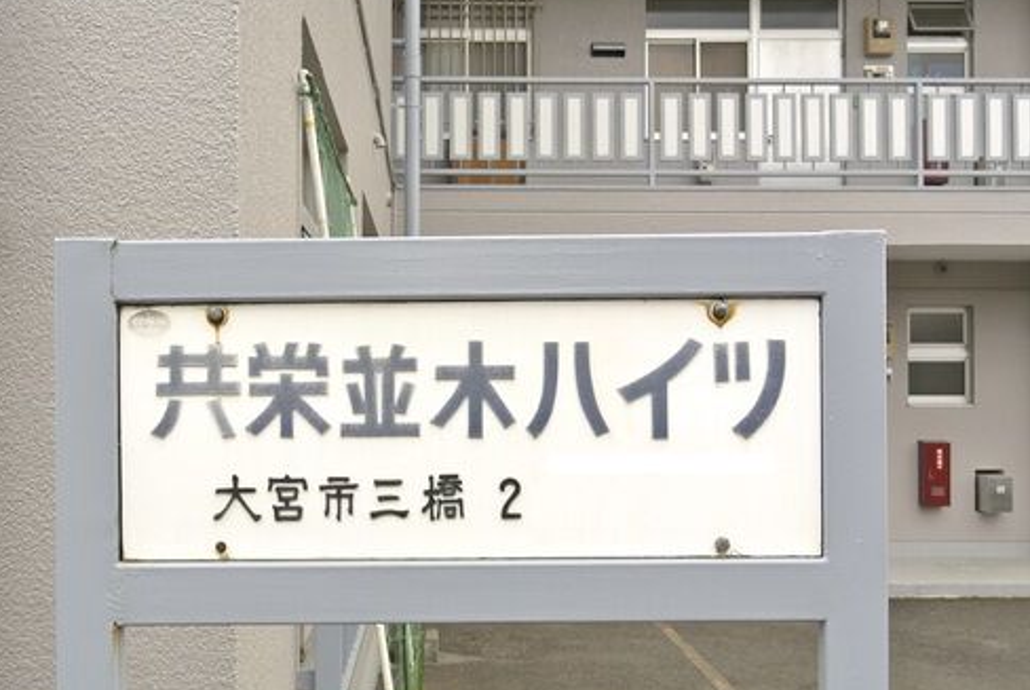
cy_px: 395
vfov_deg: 31.2
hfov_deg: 45.3
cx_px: 450
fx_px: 1232
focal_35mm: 43
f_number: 5.6
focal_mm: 13
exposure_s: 1/160
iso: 200
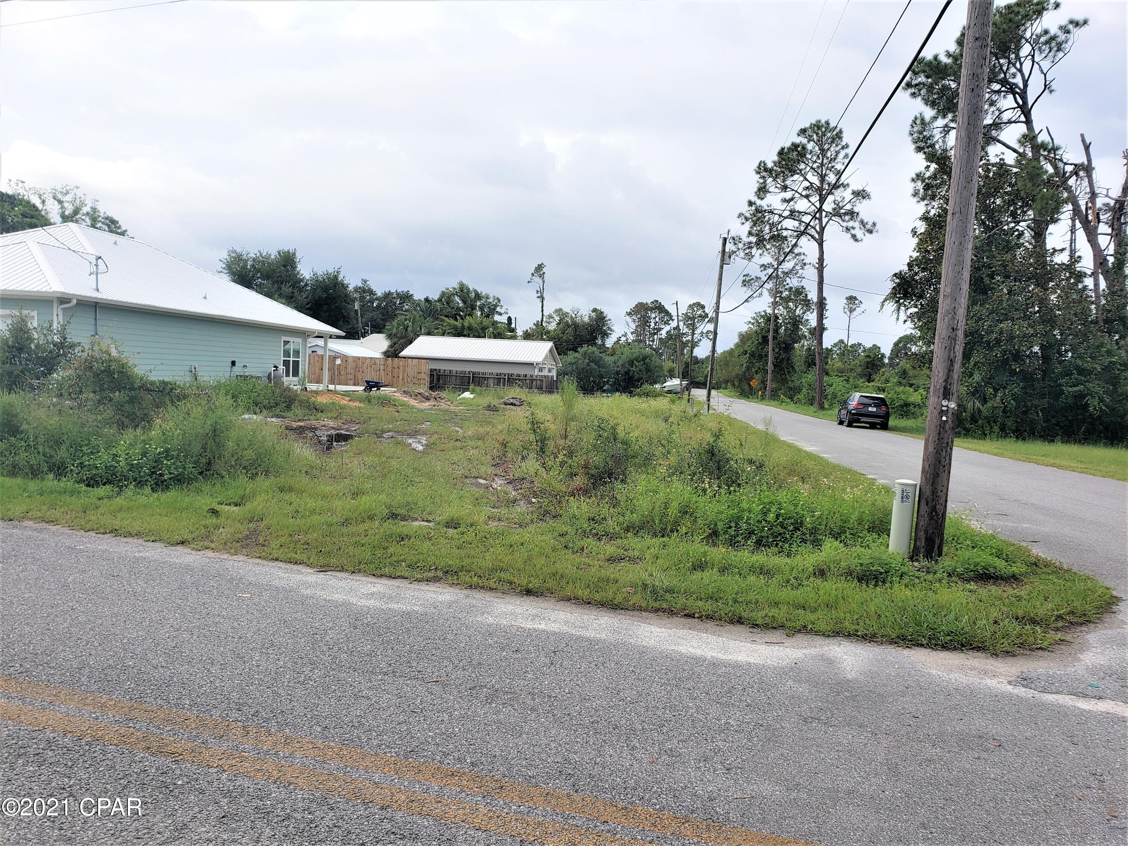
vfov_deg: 53.1
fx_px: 847
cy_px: 423
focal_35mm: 26
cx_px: 564
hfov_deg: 67.3
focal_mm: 4.3
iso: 50
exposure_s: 1/1232
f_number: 2.4
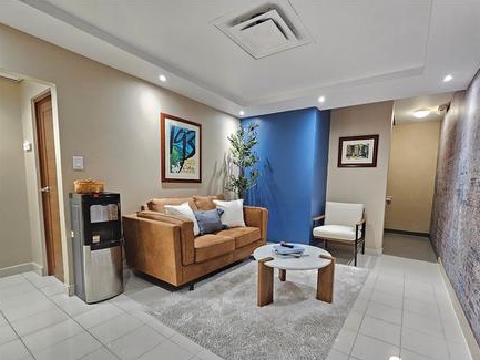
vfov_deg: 81.2
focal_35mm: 15
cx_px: 270
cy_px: 207
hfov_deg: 97.6
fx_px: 208
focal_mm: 2.2
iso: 320
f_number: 2.2
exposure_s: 1/30
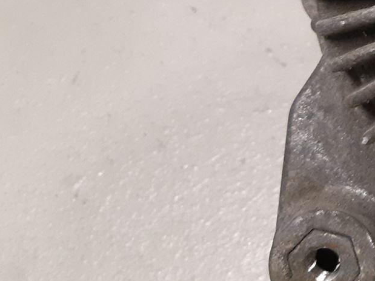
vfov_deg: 16.6
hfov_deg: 19.4
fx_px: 931
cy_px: -41
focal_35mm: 86
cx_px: 590
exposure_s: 1/50
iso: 250
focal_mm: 3.93
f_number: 1.7
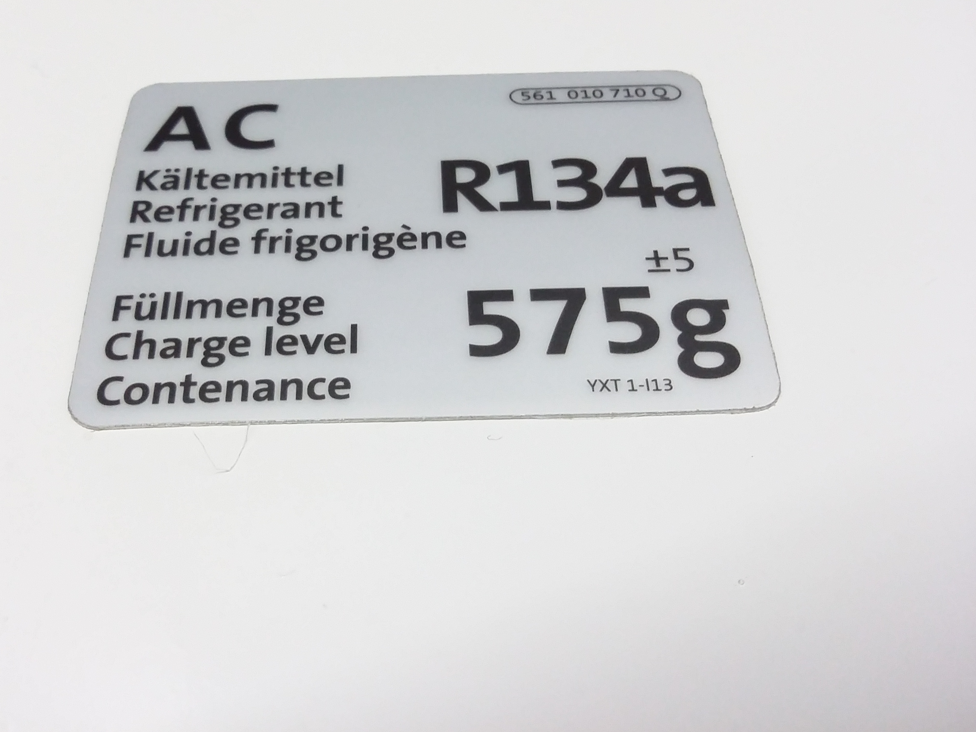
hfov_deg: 47.6
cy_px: 301
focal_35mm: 39
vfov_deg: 36.7
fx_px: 1100
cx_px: 395
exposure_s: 1/24
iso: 200
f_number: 2.4
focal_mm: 3.4
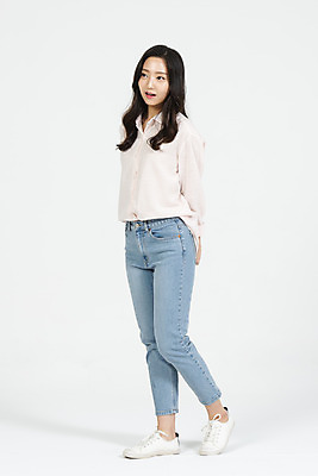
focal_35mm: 95
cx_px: 159
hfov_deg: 14.4
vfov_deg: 21.5
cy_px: 238
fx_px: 1258
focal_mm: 95
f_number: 16
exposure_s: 1/125
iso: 100
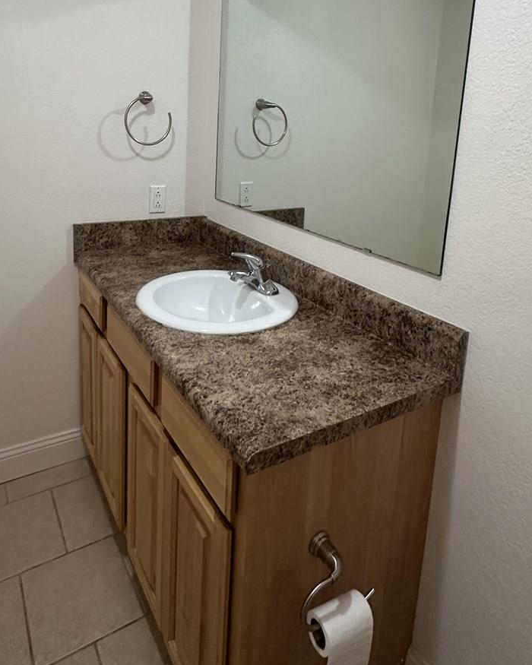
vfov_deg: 67.2
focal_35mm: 24
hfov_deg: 58.4
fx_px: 472
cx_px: 217
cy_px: 193
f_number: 2.2
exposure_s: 1/60
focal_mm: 2.22
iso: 320
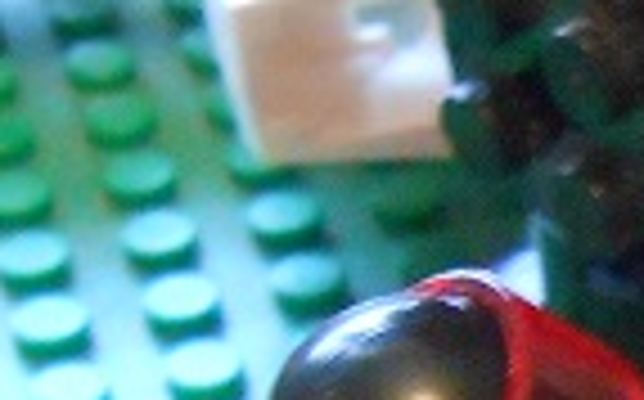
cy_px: 845
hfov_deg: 11.0
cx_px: 1180
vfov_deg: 7.0
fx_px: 3120
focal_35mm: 178
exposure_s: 1/4
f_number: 3.8
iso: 800
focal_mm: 5.3
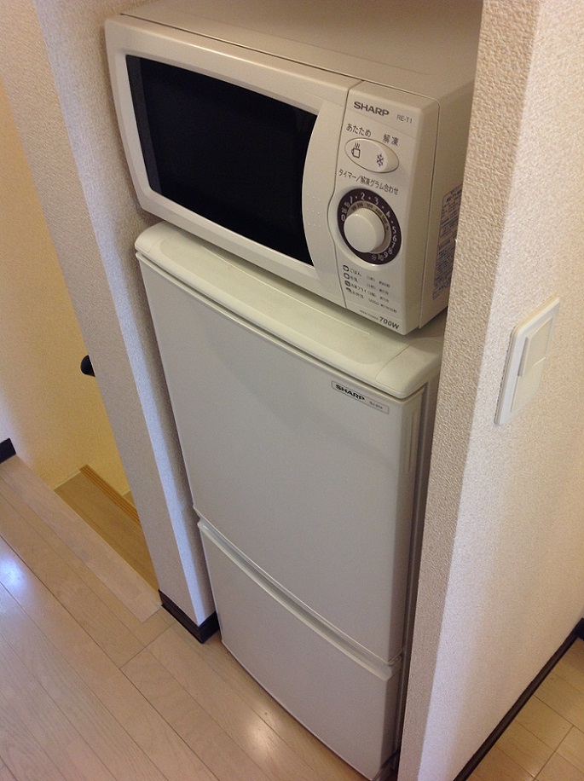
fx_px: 789
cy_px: 390
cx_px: 292
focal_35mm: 35
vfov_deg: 52.7
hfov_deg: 40.6
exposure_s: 1/15
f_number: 2.4
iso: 80
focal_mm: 4.28
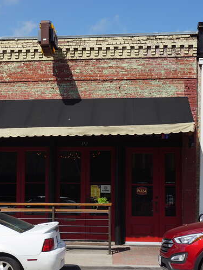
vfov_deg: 29.1
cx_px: 58
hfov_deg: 21.9
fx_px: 522
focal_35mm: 67
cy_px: 134
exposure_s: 1/160
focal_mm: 29
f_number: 11
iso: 100
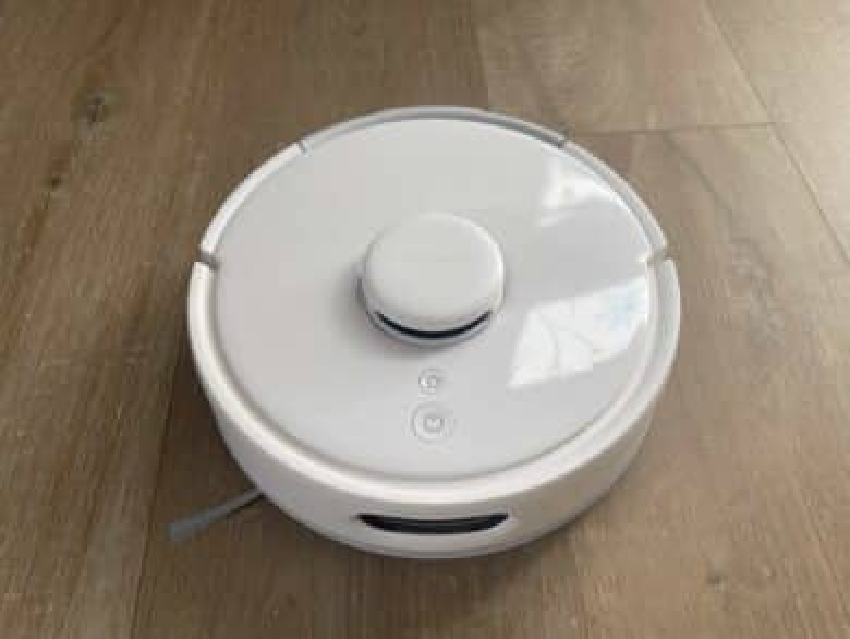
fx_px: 639
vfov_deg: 53.1
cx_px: 425
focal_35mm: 26
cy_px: 320
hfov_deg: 67.3
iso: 32
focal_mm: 4.2
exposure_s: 1/208
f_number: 1.6
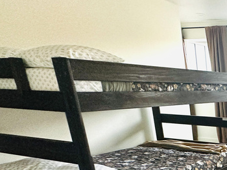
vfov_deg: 32.4
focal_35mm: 41
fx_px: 269
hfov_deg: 31.2
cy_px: 169
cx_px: 317
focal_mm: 2.22
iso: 400
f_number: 2.2
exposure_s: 1/60
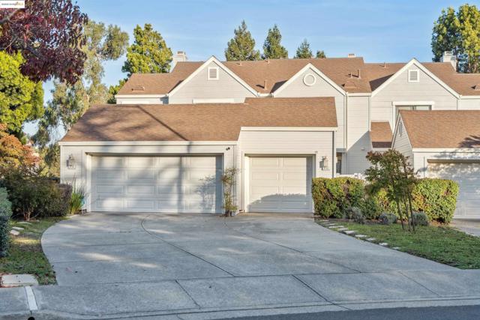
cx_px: 240
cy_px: 160
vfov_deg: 30.5
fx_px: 587
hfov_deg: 44.5
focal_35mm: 44
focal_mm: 44
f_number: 7.1
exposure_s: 1/500
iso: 250
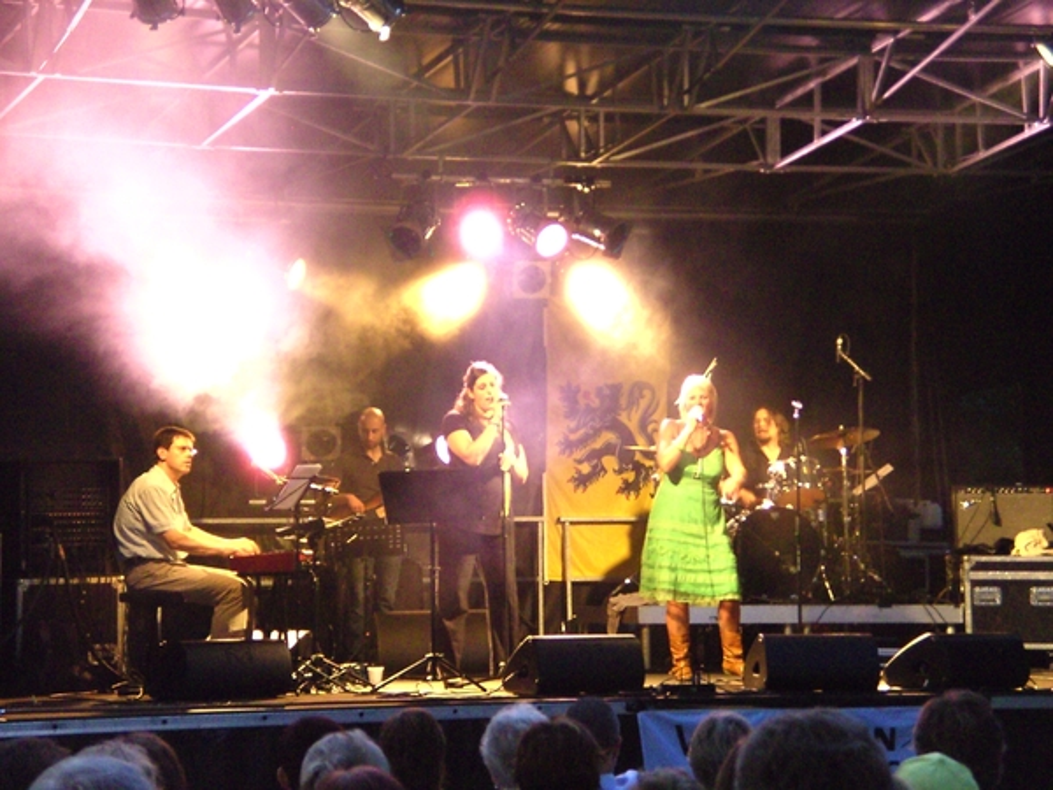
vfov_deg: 11.4
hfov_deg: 15.2
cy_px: 395
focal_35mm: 130
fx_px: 3955
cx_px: 526
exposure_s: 1/28
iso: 640
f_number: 4
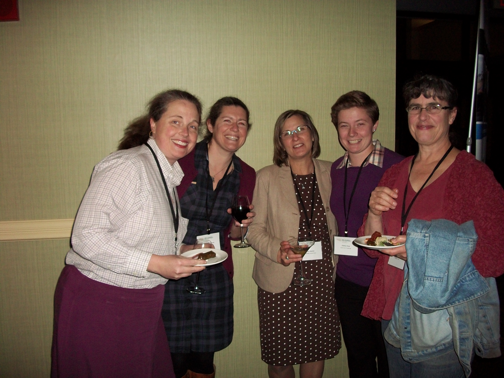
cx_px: 252
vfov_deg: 44.2
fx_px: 466
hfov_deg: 56.8
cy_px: 189
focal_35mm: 32
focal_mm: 5.7
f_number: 2.9
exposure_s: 1/500
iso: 200
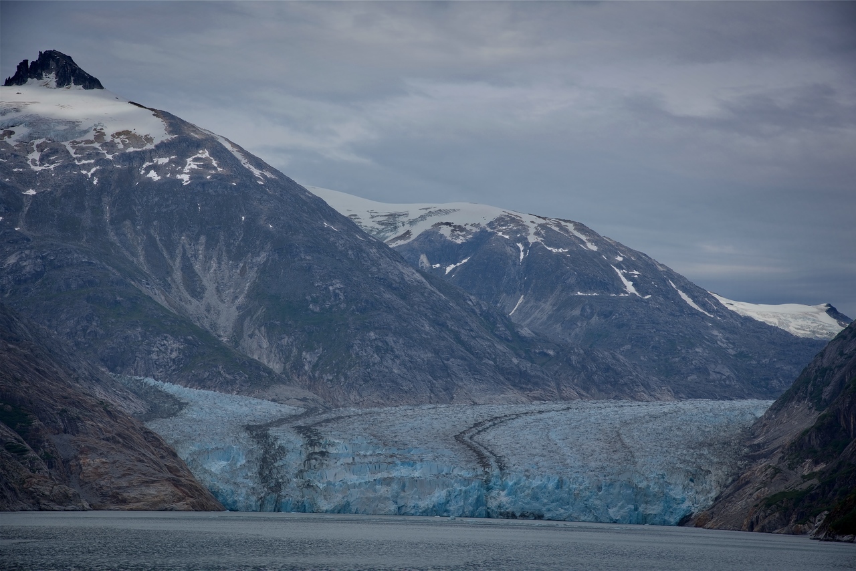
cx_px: 428
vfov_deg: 14.0
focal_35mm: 98
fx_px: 2331
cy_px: 286
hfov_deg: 20.8
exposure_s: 1/250
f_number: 8
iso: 100
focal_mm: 98
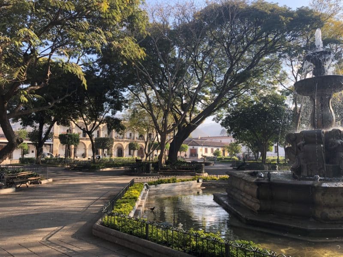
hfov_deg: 63.4
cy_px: 128
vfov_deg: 49.7
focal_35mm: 28
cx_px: 172
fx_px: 277
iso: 20
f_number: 1.8
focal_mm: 3.99
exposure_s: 1/284
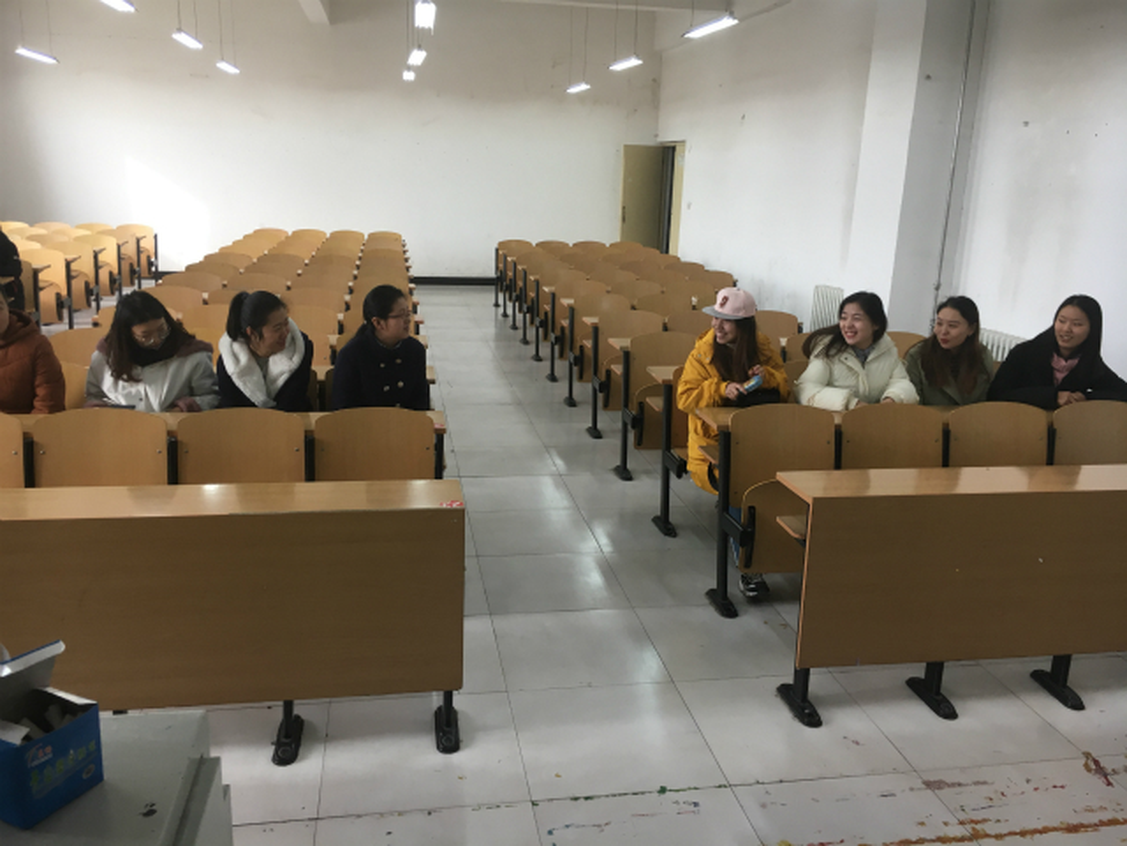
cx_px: 564
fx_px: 944
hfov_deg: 61.7
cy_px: 423
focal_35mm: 29
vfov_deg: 48.2
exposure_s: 1/33
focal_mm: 4.15
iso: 25
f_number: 2.2
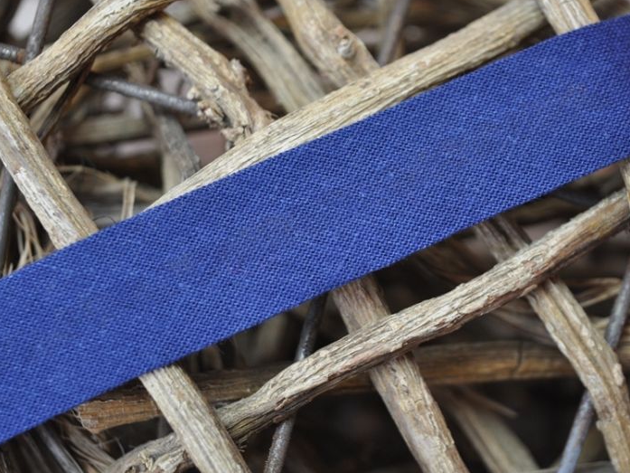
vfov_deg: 19.4
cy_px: 236
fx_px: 1383
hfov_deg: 25.6
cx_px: 357
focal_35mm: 76
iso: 560
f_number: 5
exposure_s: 1/60
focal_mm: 46
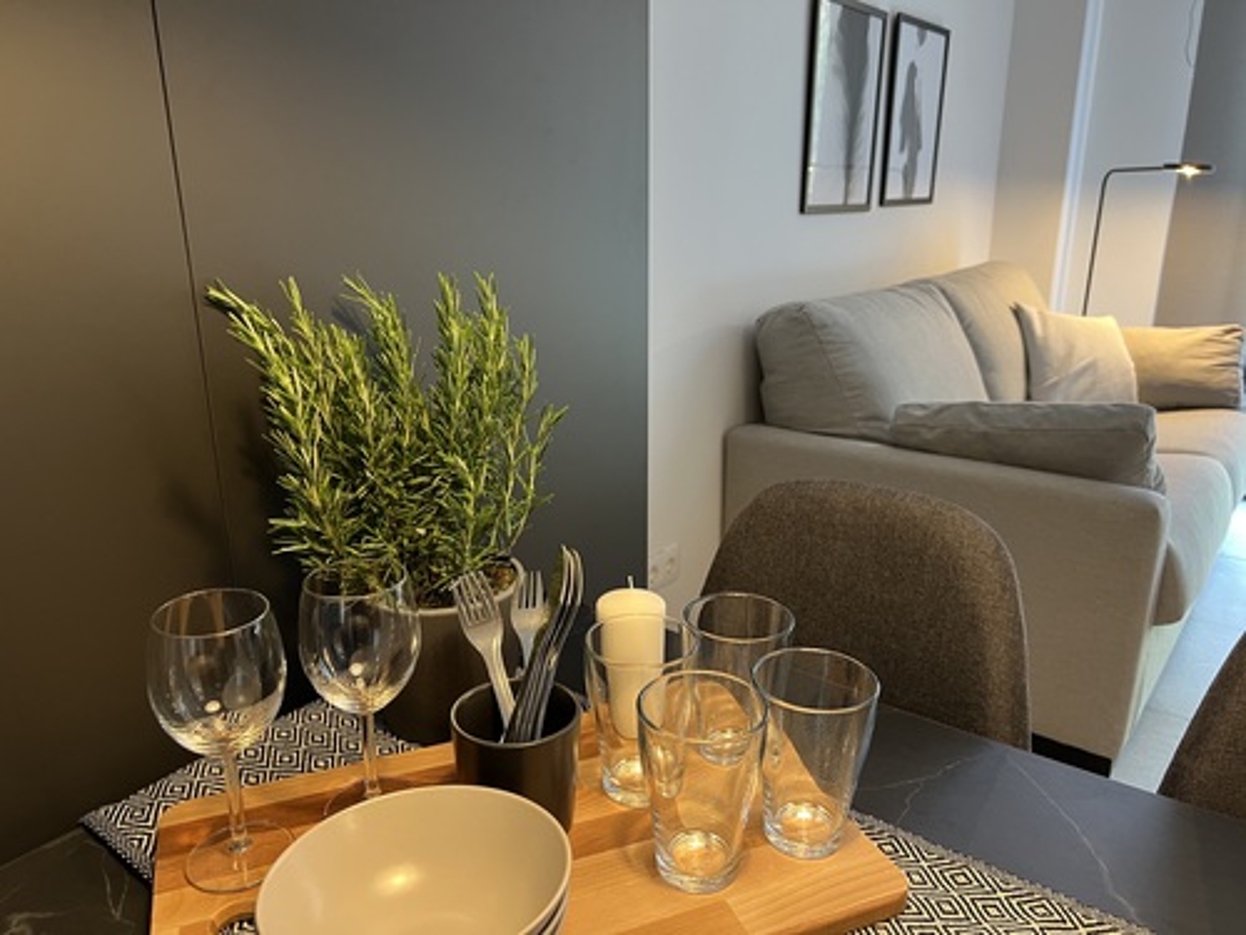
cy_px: 468
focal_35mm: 26
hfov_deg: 67.3
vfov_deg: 53.1
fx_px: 936
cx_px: 623
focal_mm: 5.7
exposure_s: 1/50
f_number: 1.5
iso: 250
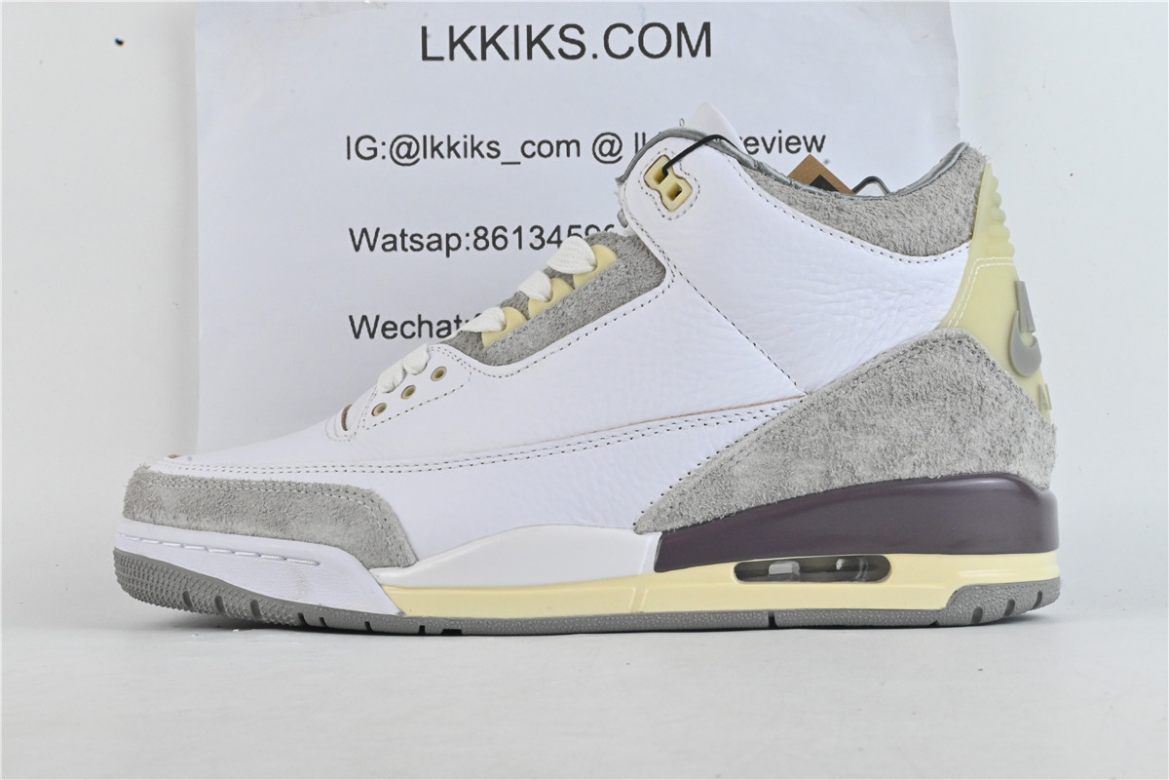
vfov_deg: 25.1
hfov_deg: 36.9
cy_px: 390
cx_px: 584
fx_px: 1753
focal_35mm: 54
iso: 1600
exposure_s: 1/30
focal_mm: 36
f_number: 25
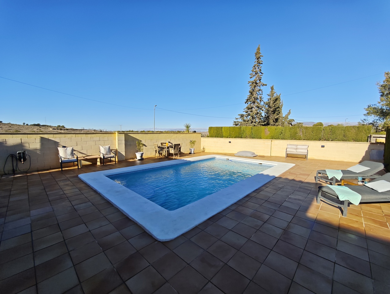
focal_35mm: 14
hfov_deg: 102.0
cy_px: 147
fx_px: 158
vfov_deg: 85.8
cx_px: 195
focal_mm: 2.16
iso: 50
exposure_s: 1/810
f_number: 2.2
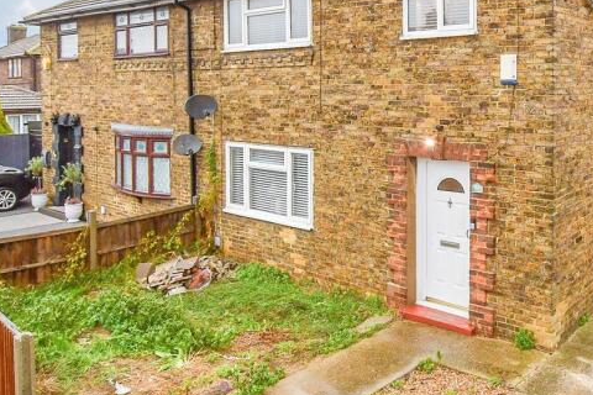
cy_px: 151
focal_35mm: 32
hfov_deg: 56.5
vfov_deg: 40.9
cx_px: 427
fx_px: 527
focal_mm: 10
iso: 400
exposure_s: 1/160
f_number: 8
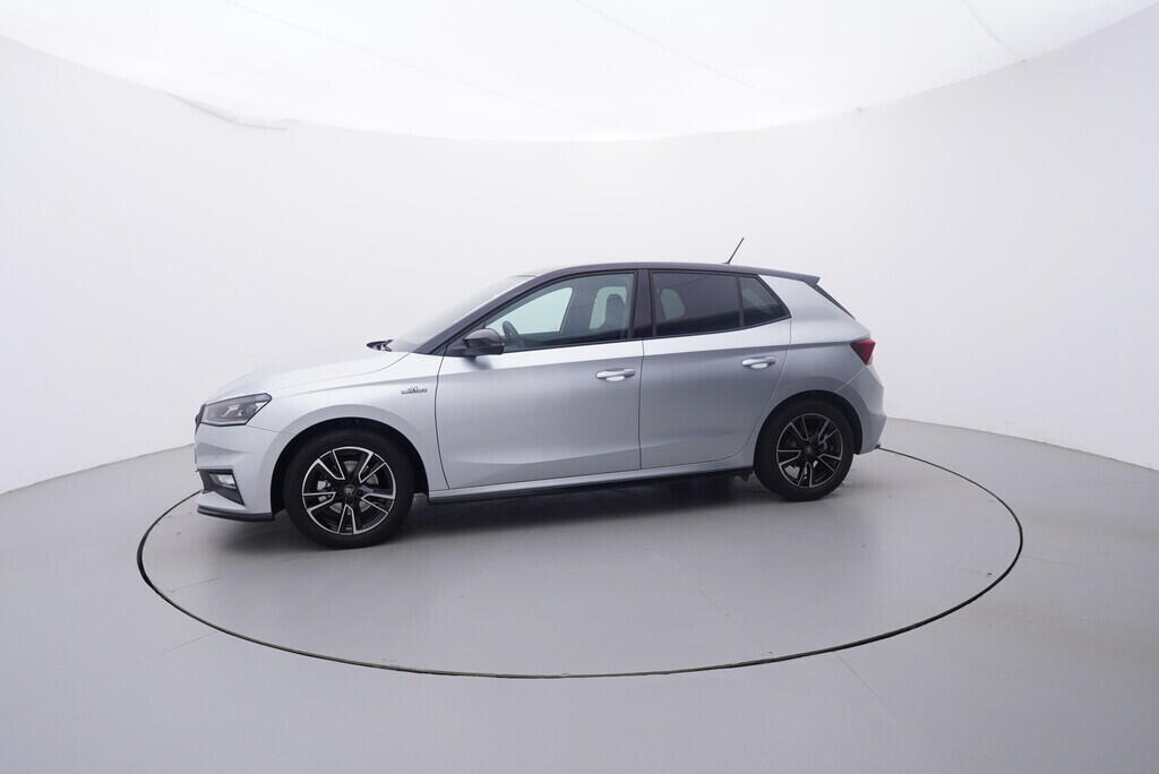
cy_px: 387
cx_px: 580
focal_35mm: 22
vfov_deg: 56.2
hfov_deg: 77.3
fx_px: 725
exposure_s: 1/80
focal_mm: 15
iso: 200
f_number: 5
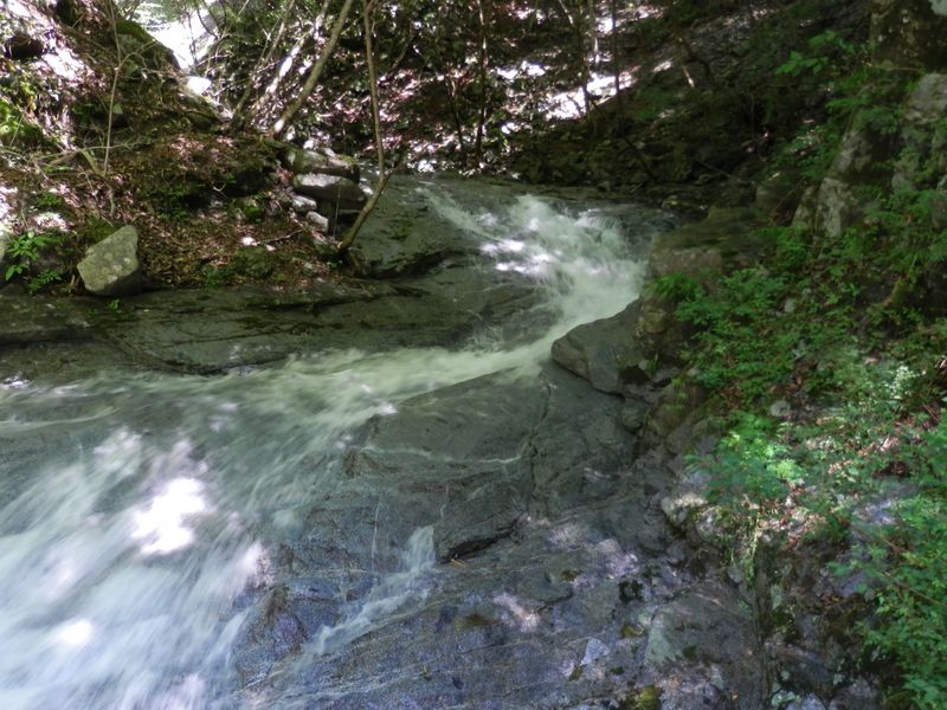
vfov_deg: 54.9
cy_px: 355
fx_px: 684
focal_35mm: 25
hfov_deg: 69.4
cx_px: 474
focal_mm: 4.5
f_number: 3
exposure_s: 1/30
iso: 100
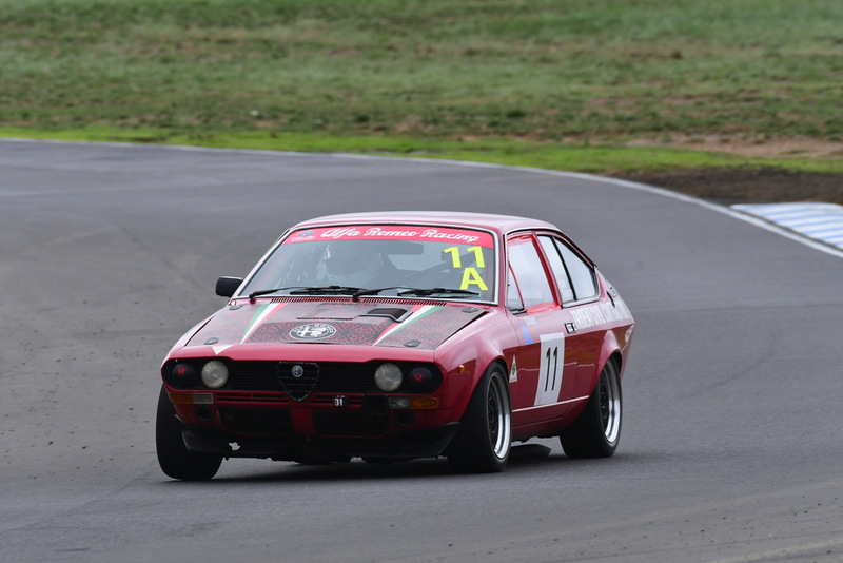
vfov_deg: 1.8
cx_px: 422
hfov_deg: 2.7
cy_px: 282
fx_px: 17568
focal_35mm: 750
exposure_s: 1/640
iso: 640
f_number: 10
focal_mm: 500
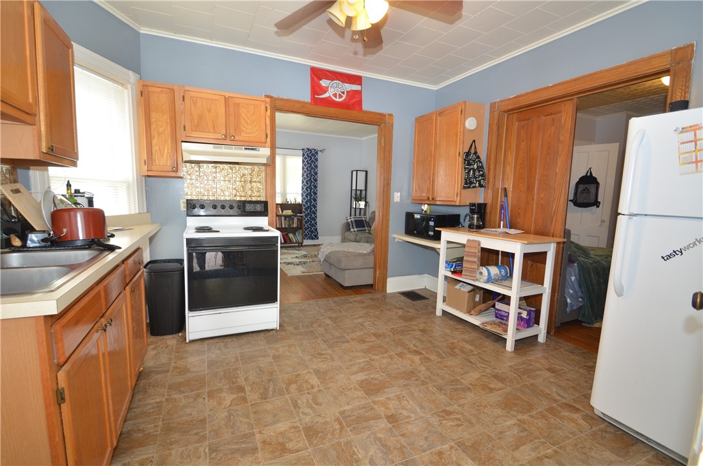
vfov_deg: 77.1
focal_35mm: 15
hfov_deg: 100.5
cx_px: 352
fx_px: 292
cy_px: 233
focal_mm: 10
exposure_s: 1/15
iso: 400
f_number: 5.6
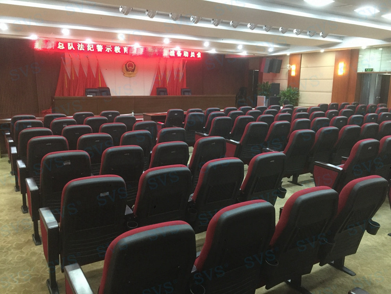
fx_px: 328
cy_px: 147
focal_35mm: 29
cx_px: 196
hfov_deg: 61.7
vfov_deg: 48.2
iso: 250
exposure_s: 1/20
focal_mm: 4.15
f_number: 2.2
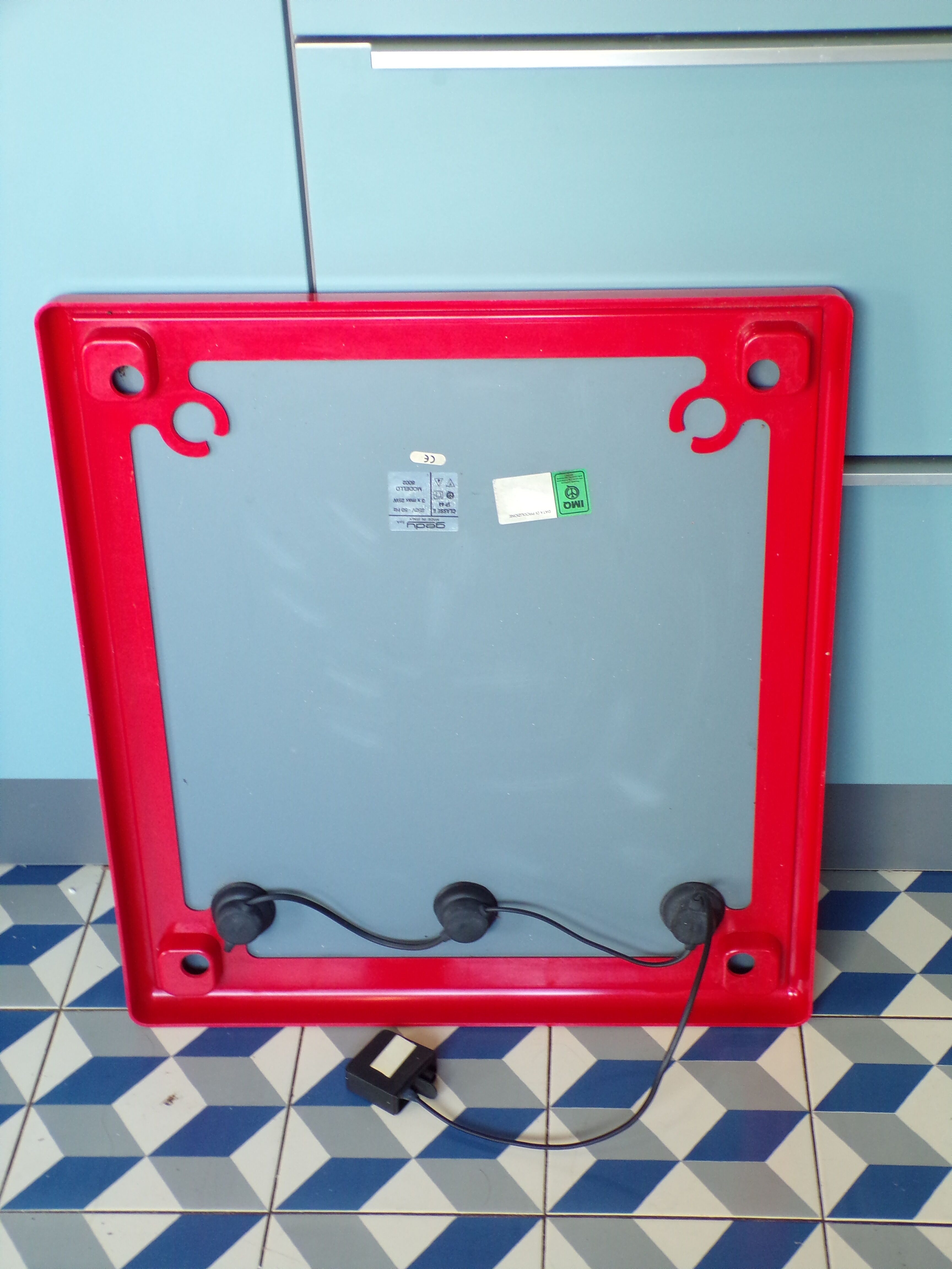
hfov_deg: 29.7
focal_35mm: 49
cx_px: 476
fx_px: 1797
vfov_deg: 38.9
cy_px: 634
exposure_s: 1/18
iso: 200
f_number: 3.5
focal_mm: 8.7
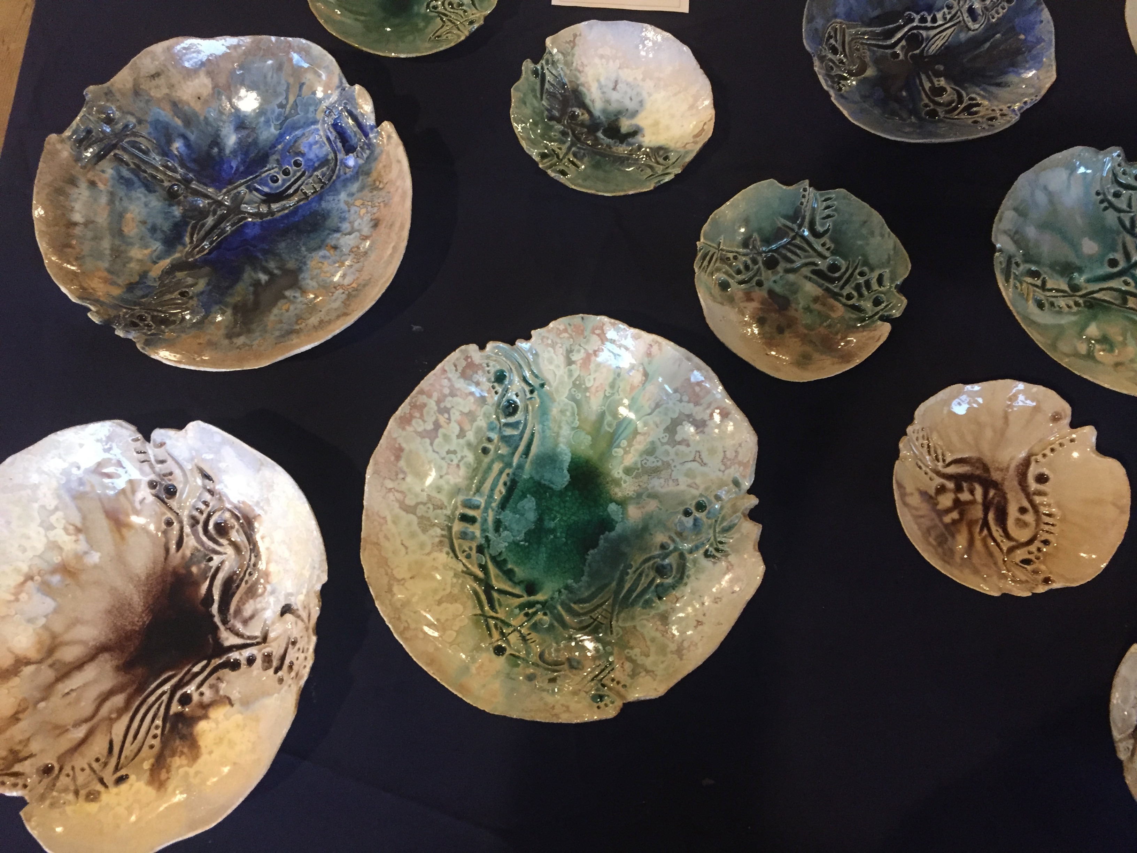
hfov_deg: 61.7
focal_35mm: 29
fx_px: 953
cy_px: 426
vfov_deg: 48.2
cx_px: 568
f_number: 2.2
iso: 250
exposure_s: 1/17
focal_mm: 4.15
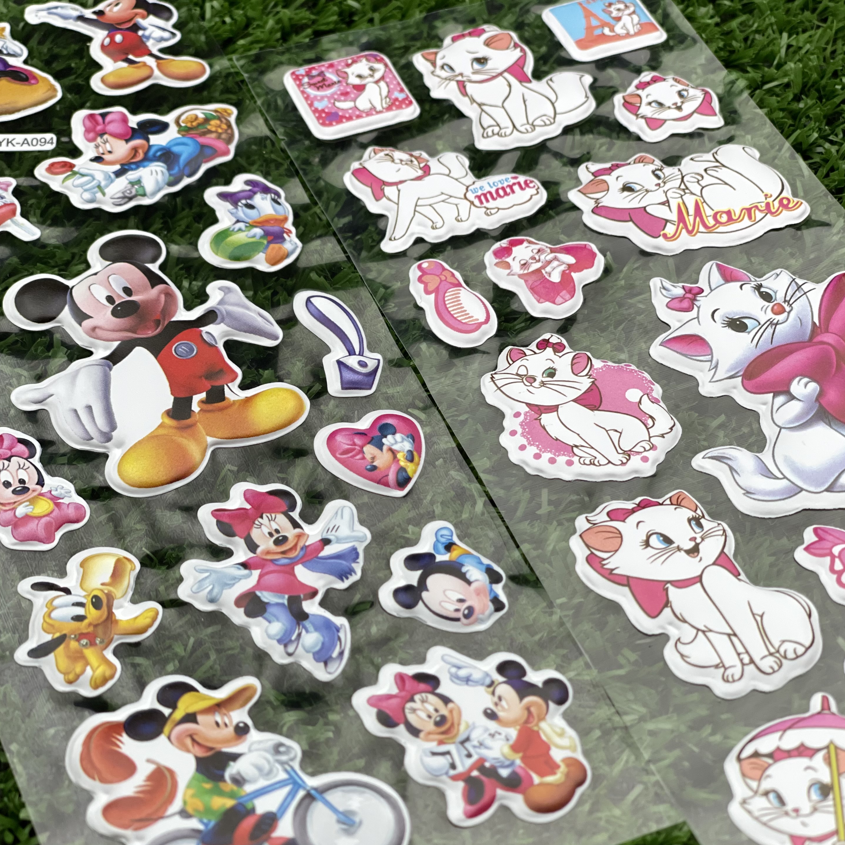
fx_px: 2182
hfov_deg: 21.9
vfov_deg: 21.9
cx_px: 420
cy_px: 478
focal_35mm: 79
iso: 80
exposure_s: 1/100
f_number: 2.2
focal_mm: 7.5
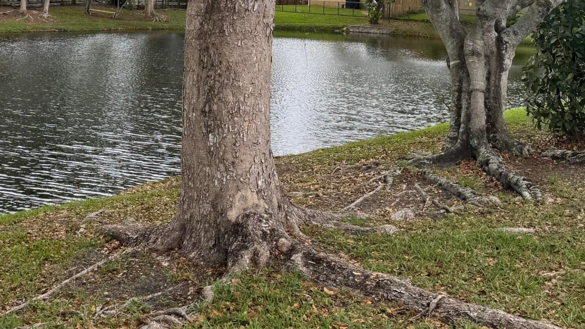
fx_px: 822
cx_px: 213
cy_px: 5
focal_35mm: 53
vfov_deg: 21.9
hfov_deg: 38.9
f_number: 1.78
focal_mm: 6.76
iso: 80
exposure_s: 1/404
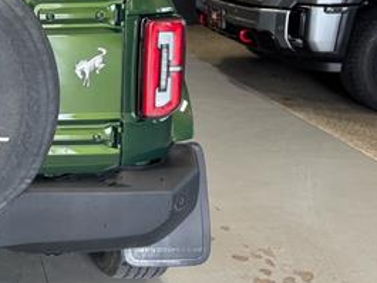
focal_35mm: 58
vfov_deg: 24.8
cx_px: -61
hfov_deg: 29.2
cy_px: 51
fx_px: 632
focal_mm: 6.76
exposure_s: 1/120
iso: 160
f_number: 1.78
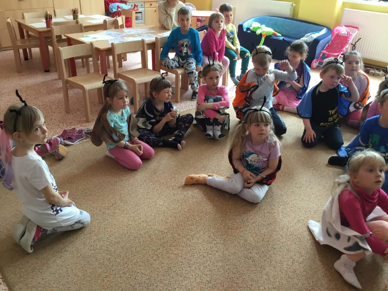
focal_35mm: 31
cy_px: 146
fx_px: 348
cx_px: 194
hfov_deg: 58.3
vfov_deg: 45.5
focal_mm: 3.3
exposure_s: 1/33
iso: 100
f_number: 2.4
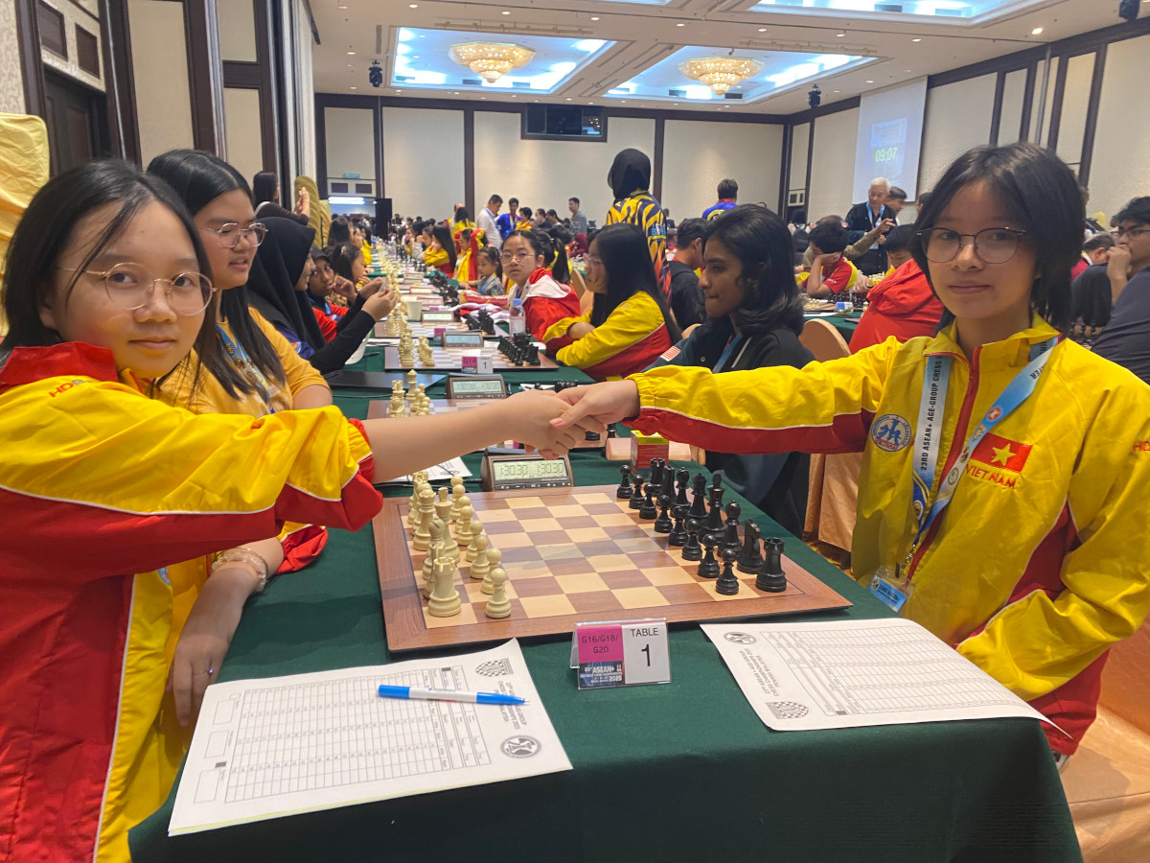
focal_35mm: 26
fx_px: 864
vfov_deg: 53.1
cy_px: 432
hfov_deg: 67.3
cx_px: 575
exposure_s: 1/50
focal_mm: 4.25
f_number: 1.8
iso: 200
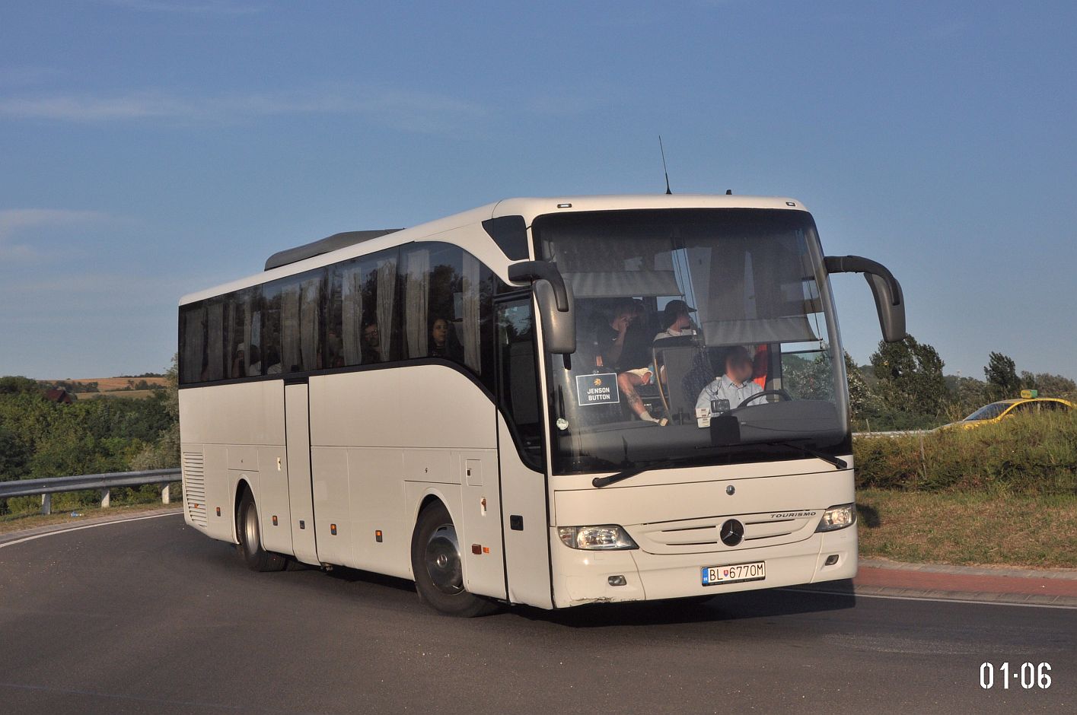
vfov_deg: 23.7
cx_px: 538
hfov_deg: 35.1
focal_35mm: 57
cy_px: 358
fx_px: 1703
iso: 400
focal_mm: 38
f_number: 7.1
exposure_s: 1/2000
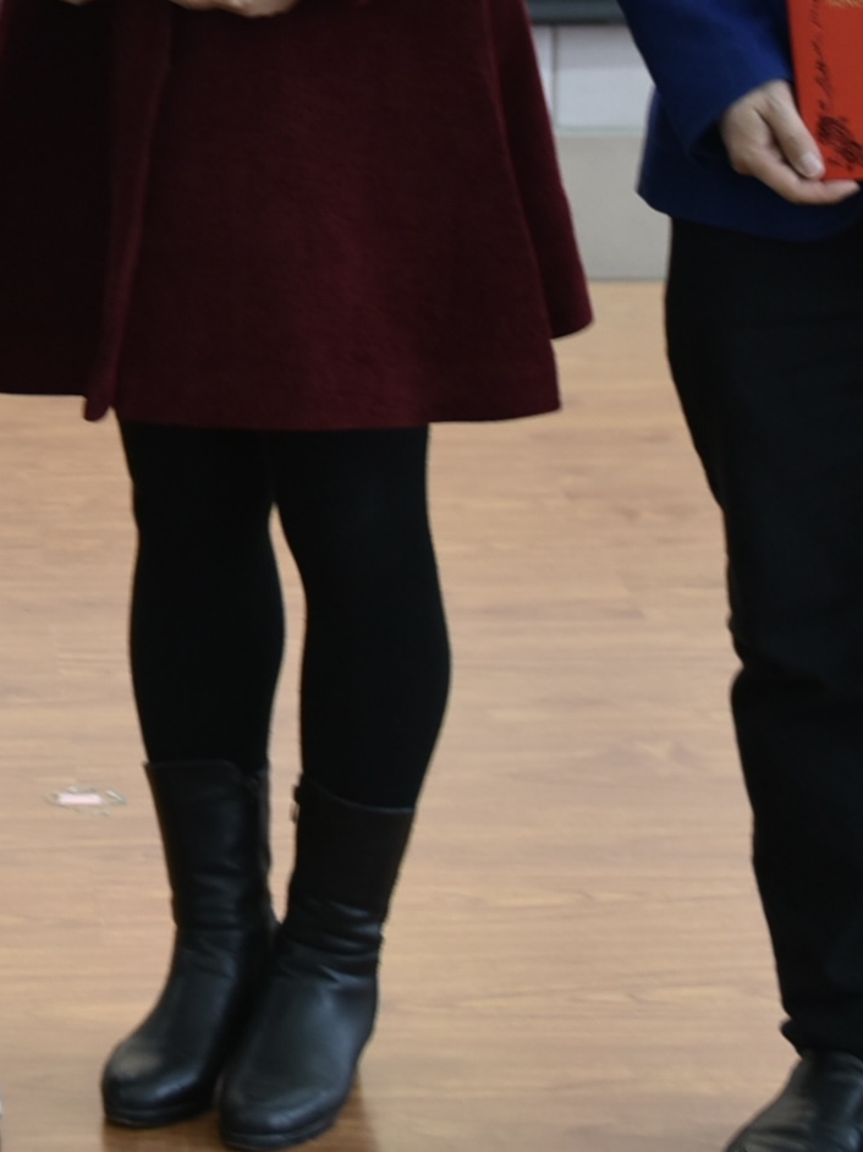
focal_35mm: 103
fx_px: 3425
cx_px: -29
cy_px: 49
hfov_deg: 14.1
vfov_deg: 18.7
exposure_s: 1/40
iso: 560
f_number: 2.8
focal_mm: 34
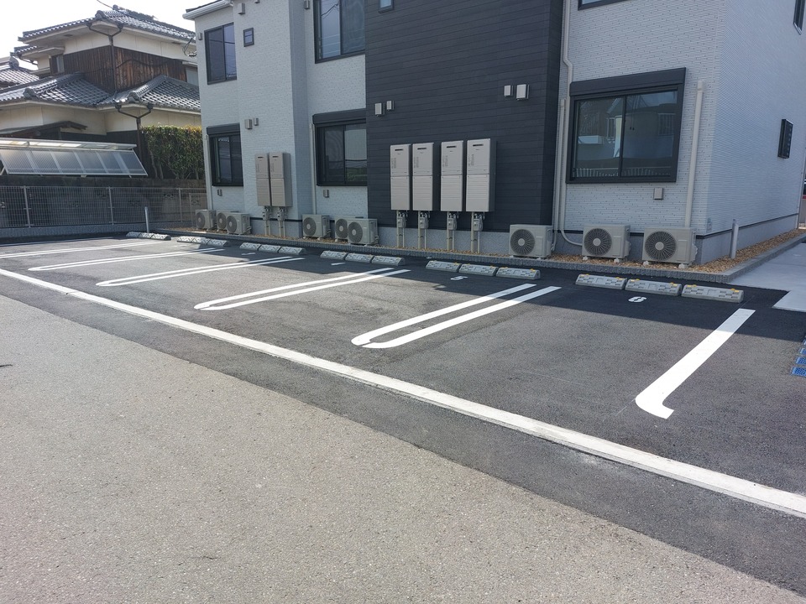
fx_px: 559
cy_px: 302
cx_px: 403
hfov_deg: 71.6
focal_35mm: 24
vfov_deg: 56.8
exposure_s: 1/921
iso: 25
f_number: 1.8
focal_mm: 5.23
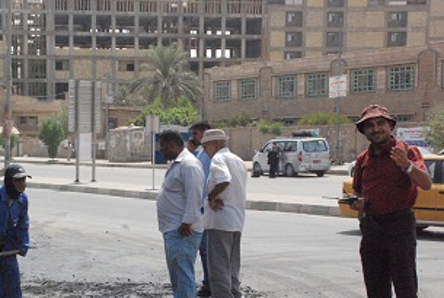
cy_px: 190
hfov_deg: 27.4
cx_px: 135
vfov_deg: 18.7
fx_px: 903
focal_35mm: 73
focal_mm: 32
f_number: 18
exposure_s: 1/1250
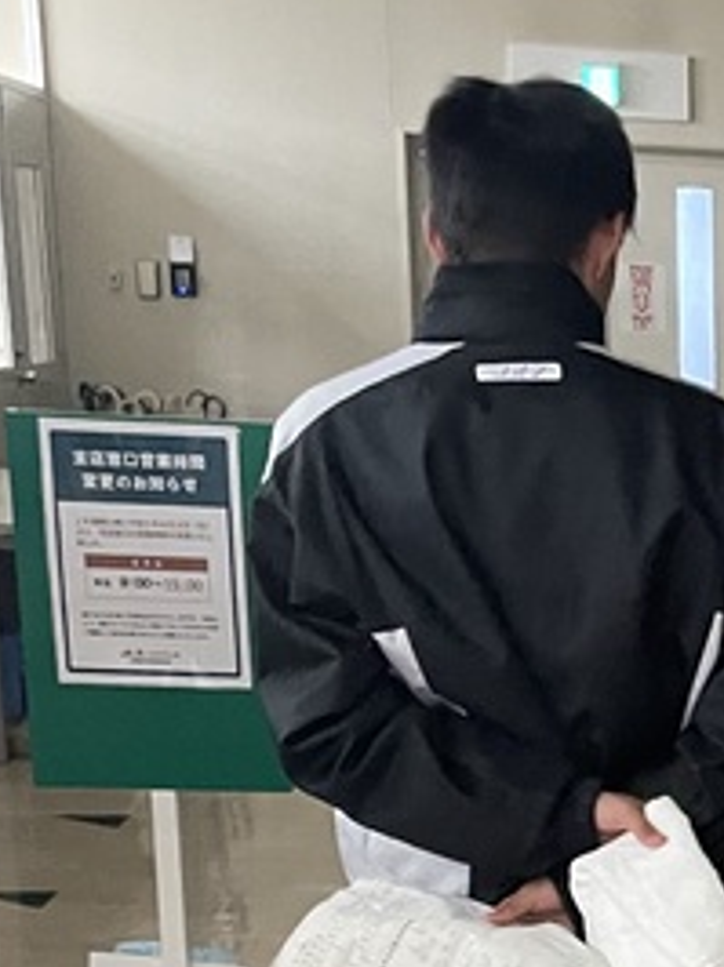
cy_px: 1082
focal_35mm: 96
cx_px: 1222
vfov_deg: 19.5
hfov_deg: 14.0
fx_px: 2681
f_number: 1.6
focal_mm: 4.2
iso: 640
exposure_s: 1/39
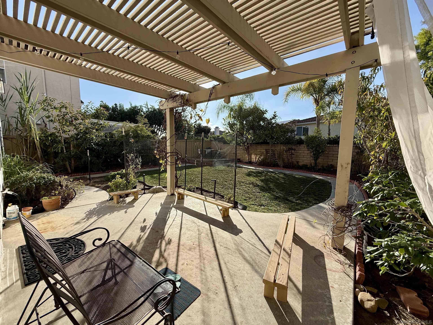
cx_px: 216
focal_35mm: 14
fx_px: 175
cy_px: 162
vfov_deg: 85.7
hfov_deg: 102.1
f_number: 2.2
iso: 80
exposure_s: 1/2320
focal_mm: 2.22
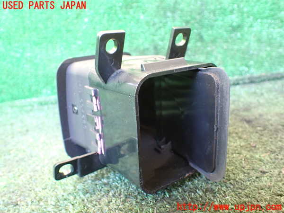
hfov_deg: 60.0
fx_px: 246
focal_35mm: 30
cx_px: 142
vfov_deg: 46.8
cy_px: 106
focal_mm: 5.4
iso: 800
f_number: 2.3
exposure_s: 1/30
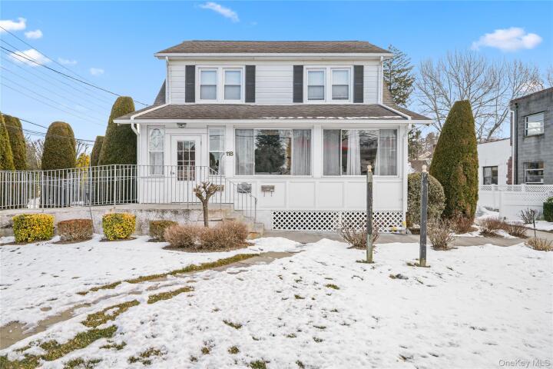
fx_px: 323
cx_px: 276
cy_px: 184
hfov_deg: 81.2
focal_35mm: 21
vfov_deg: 59.5
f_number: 9
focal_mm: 21
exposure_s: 1/200
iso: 640
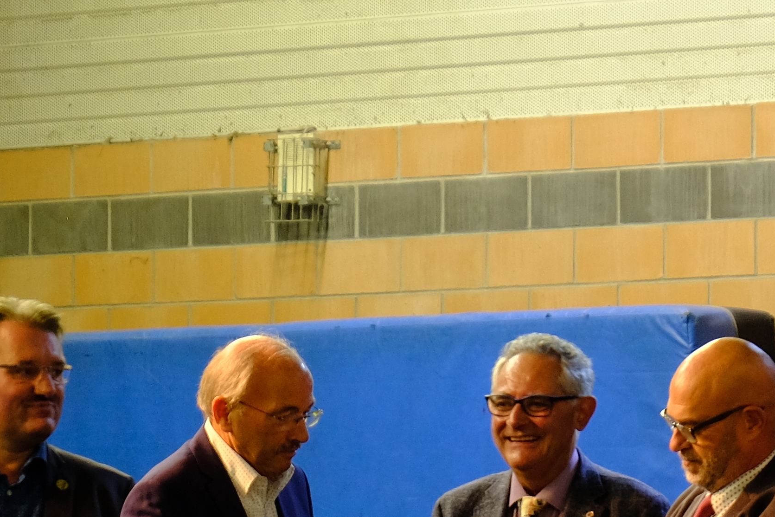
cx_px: 671
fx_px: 6415
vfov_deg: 4.6
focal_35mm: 298
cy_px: 420
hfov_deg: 6.9
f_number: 5
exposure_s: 1/56
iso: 800
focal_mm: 55.6
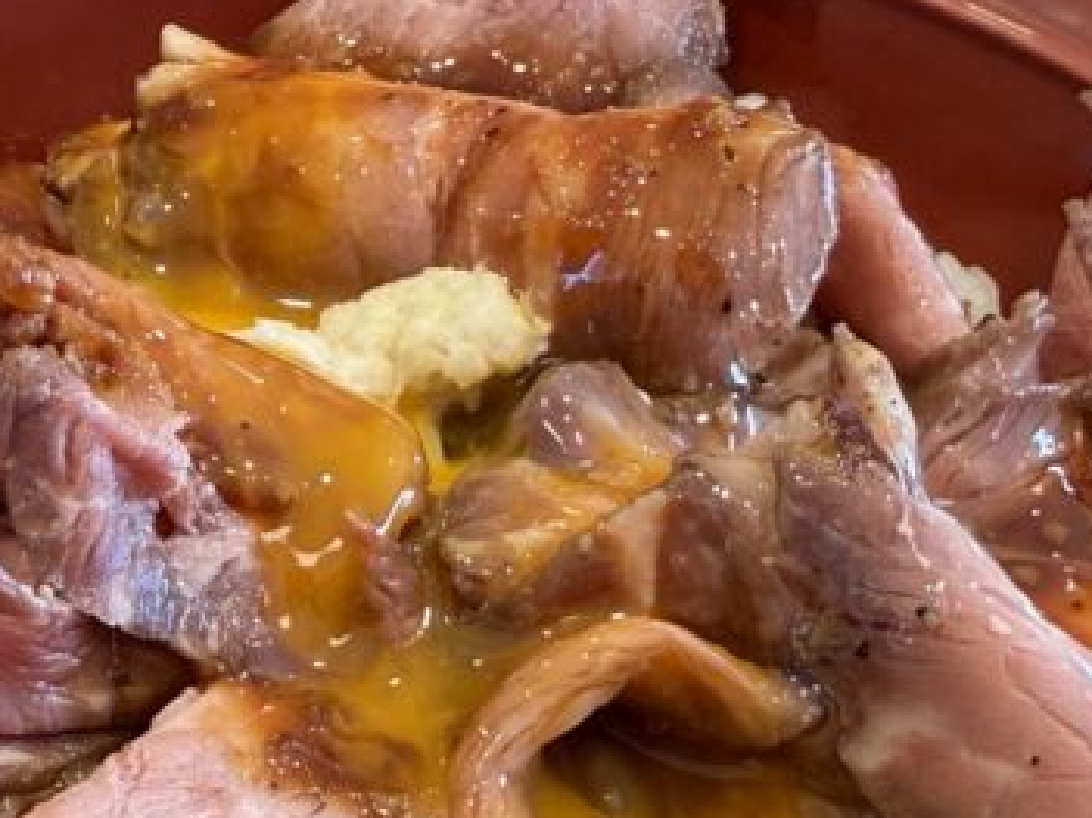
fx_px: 2207
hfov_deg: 27.7
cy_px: 631
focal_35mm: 70
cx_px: 414
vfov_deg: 20.8
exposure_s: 1/99
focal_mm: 2.22
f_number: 2.2
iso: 80
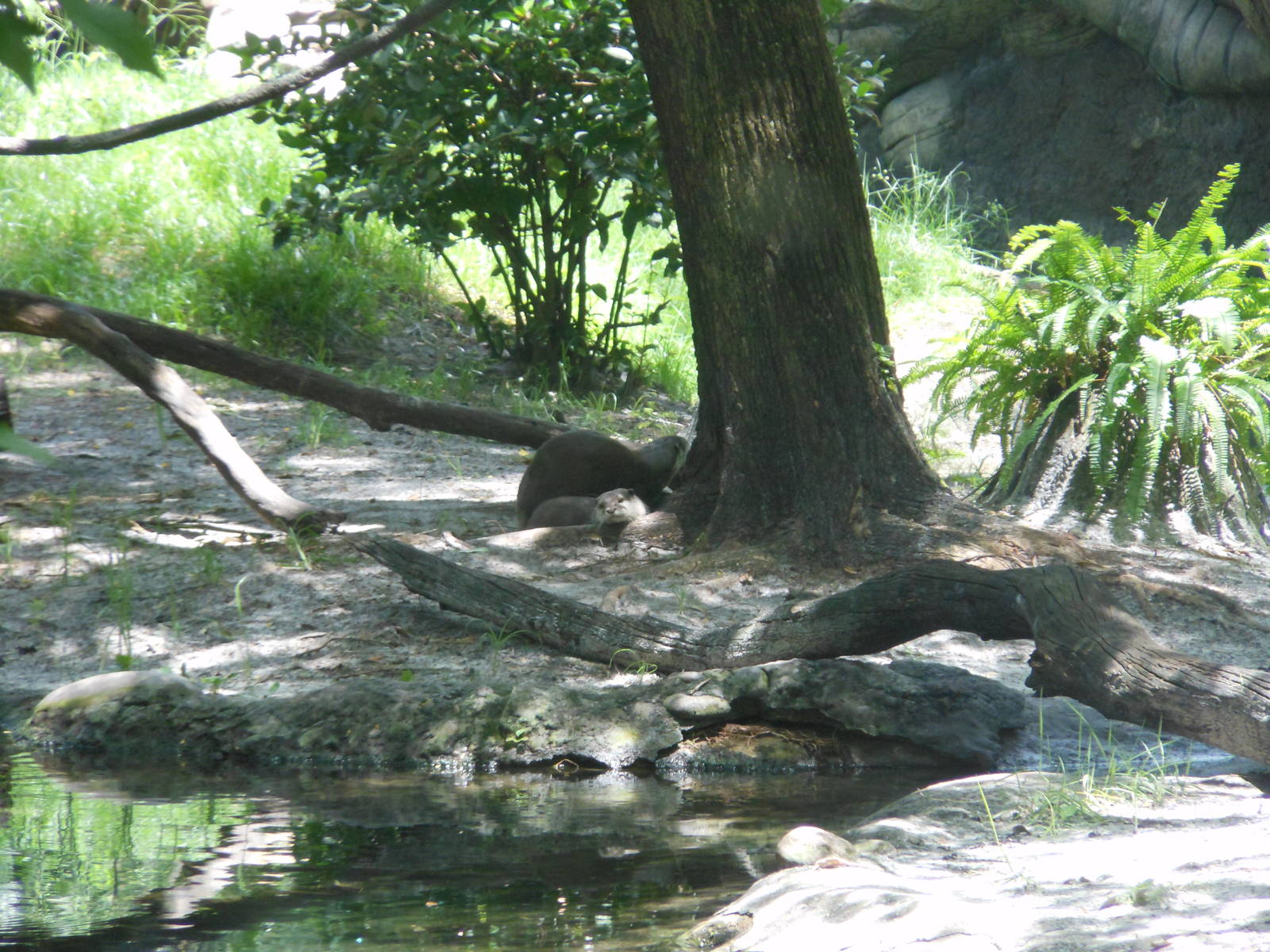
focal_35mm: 196
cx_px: 635
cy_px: 476
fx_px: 7191
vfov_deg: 7.6
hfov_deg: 10.1
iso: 320
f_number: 5.6
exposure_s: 1/60
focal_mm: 35
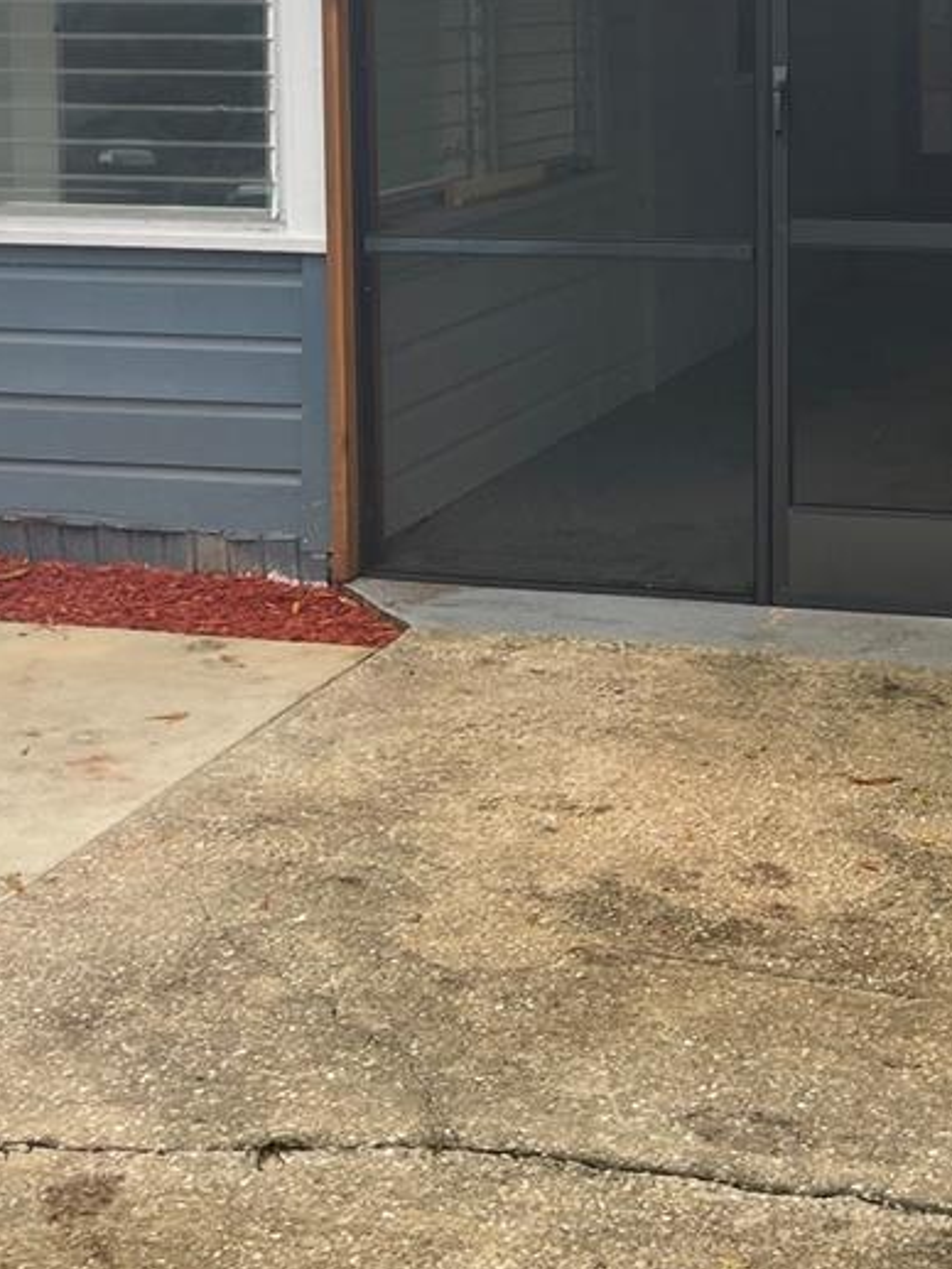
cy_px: 130
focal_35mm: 58
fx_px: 2126
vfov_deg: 31.7
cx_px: 856
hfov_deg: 24.5
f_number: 1.6
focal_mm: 5.1
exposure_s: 1/556
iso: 32
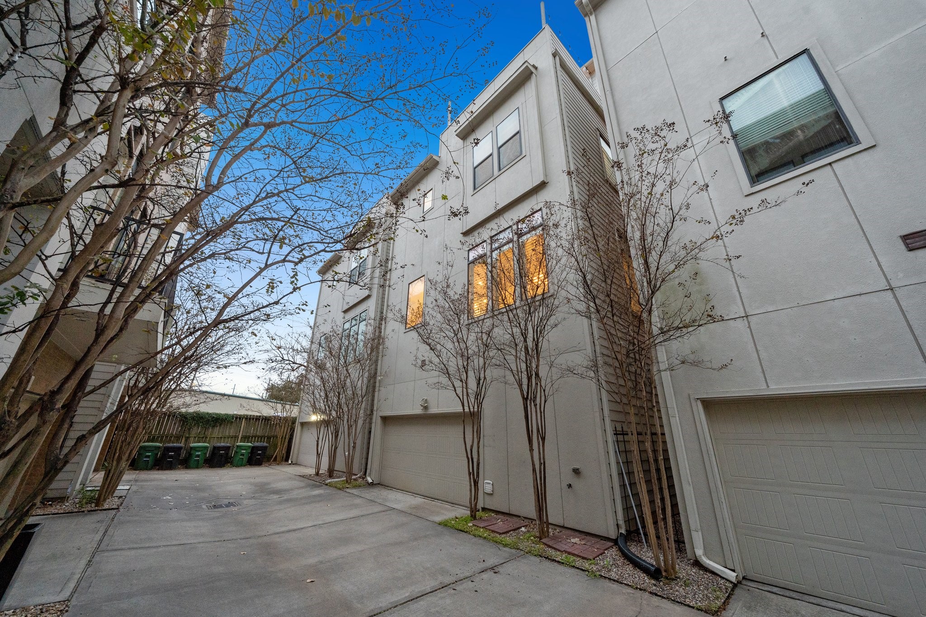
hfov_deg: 112.6
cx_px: 463
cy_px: 308
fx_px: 309
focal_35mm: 12
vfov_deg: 90.0
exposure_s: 1/8
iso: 2500
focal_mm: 12
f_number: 8
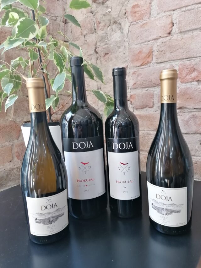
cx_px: 100
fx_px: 209
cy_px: 134
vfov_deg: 65.3
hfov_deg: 51.4
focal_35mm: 27
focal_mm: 4.75
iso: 250
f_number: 1.8
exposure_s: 1/33.3
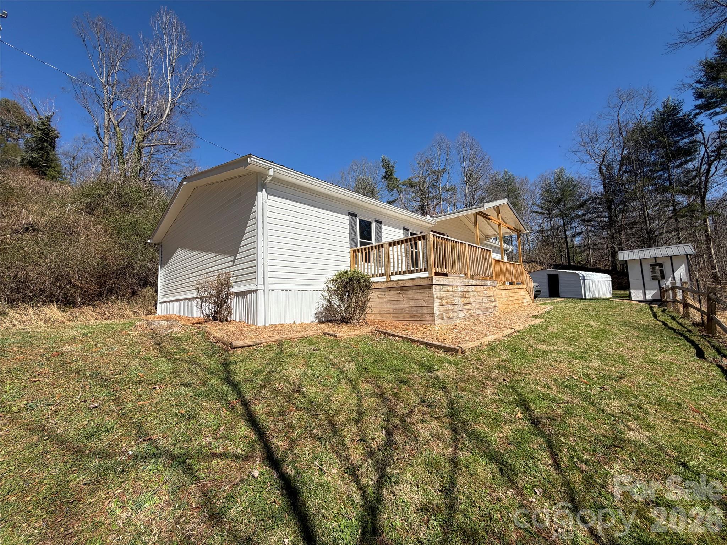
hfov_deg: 102.1
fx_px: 294
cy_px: 272
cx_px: 364
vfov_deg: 85.7
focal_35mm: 14
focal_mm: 2.22
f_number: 2.2
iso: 25
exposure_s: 1/820
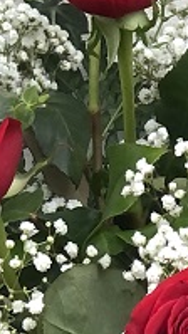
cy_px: 364
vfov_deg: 6.7
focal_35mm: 320
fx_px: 2835
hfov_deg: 3.8
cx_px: 159
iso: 25
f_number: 2.8
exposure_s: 1/30
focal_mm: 6.6
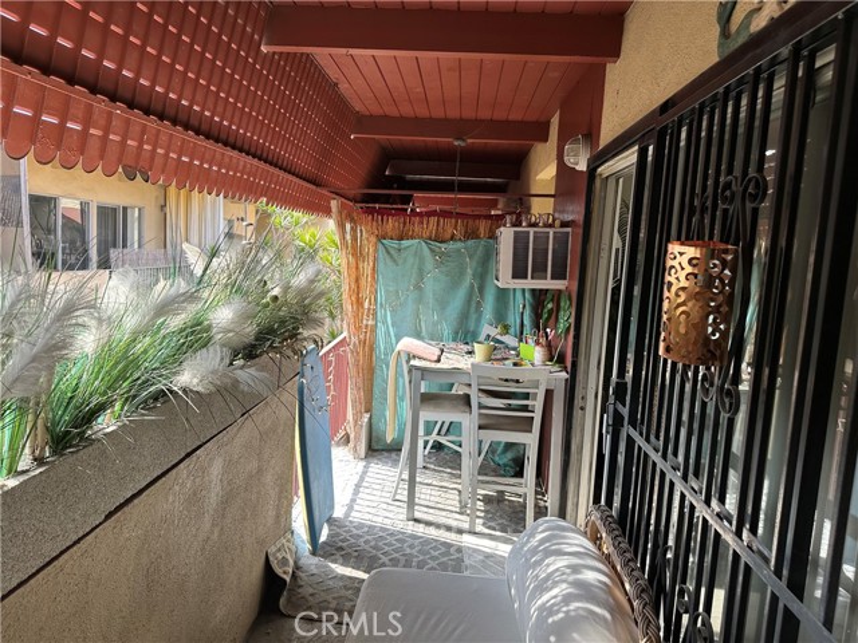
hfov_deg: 71.6
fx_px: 595
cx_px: 429
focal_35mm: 24
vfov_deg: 56.8
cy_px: 322
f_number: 1.78
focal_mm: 6.86
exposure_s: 1/341
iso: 80
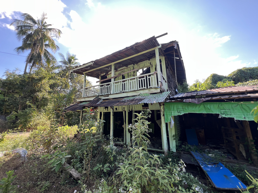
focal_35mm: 13
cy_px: 96
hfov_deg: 106.2
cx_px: 129
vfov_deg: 89.9
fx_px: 97
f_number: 1.8
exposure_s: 1/170
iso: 32
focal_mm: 1.57
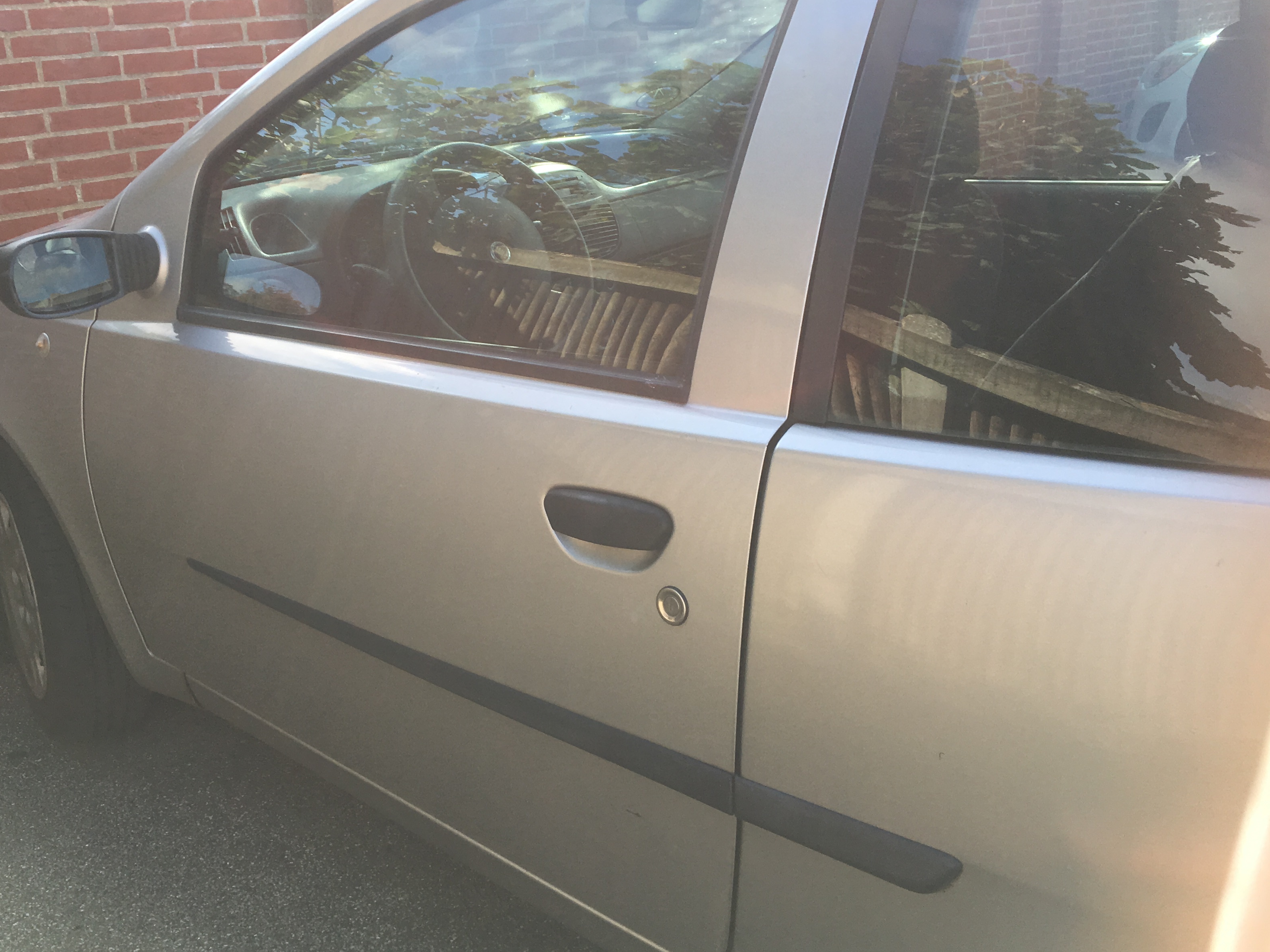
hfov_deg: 50.0
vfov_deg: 38.6
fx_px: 1357
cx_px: 544
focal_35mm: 37
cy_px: 420
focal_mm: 4.15
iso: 25
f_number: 2.2
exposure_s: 1/469
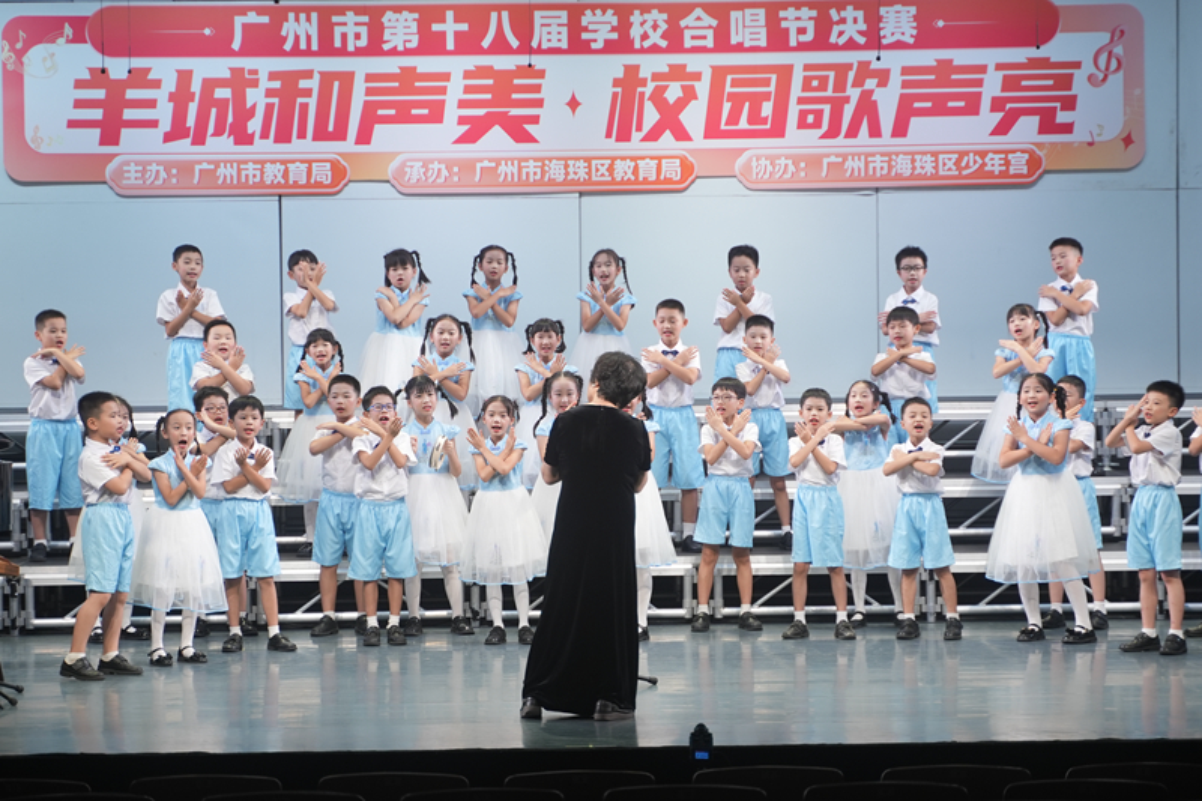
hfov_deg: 18.3
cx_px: 601
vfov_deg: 12.2
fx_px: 3739
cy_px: 400
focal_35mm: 112
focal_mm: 75
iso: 320
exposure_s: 1/200
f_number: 2.8
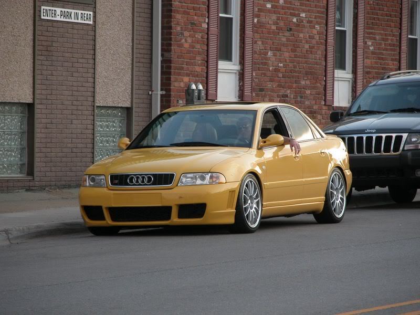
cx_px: 210
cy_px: 158
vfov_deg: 5.3
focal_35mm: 280
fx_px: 3397
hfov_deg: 7.1
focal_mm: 71.2
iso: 100
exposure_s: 1/57.5
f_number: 4.2
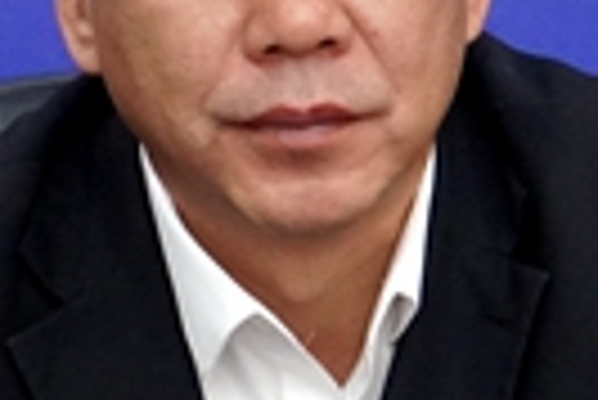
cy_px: 434
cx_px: 252
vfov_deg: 4.4
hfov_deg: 6.6
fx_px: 5155
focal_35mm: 310
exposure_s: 1/160
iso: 5000
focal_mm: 50
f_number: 4
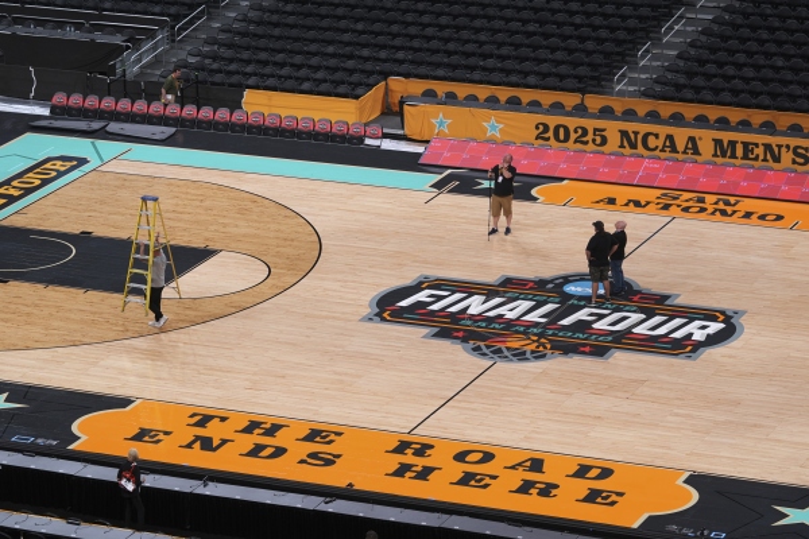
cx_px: 404
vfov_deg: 9.0
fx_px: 3438
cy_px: 270
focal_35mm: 153
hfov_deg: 13.4
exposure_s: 1/500
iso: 500
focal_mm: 153
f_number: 2.8
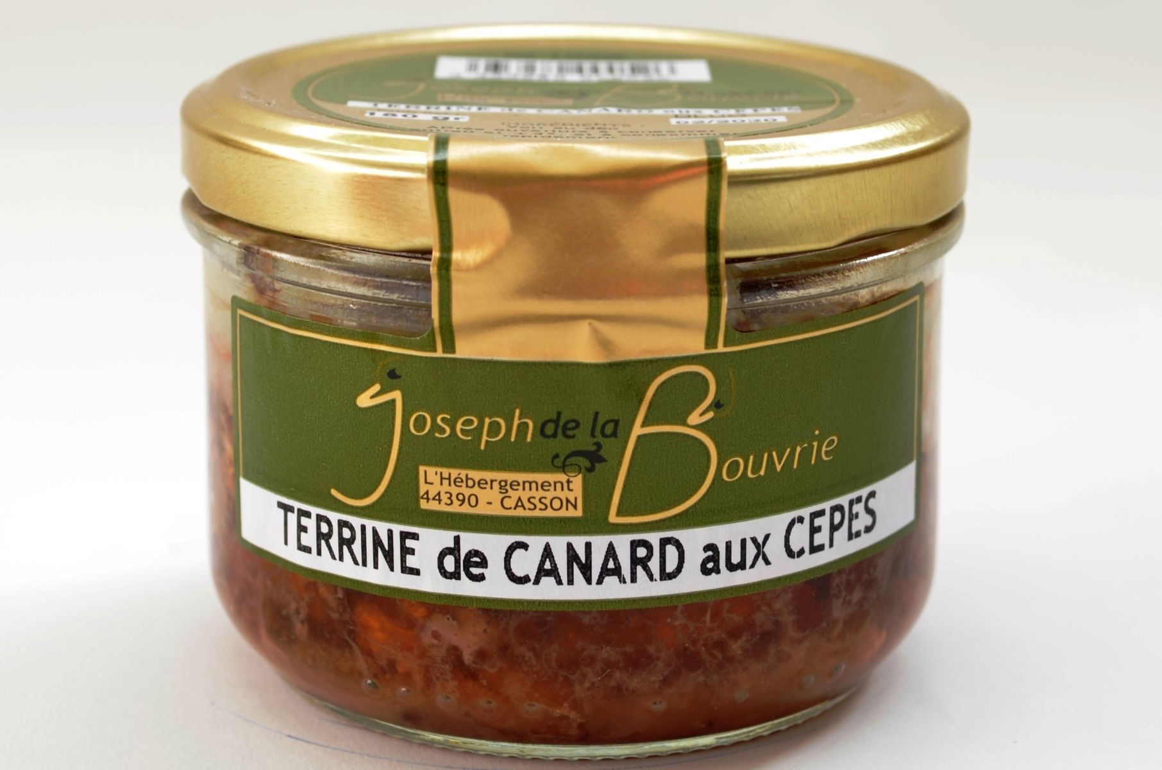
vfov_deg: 28.0
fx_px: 1546
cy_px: 385
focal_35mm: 48
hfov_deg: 41.2
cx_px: 581
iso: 100
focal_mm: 32
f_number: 5
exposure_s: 1/15
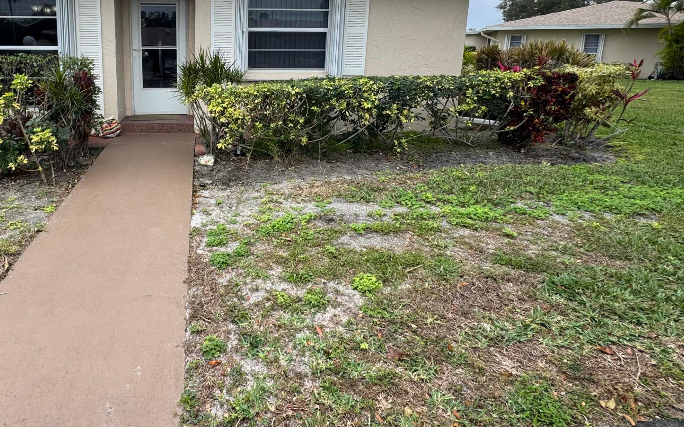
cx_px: 214
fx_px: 429
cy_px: 135
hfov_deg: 74.2
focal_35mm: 23
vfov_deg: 51.8
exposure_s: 1/414
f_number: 2.2
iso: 40
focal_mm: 2.22
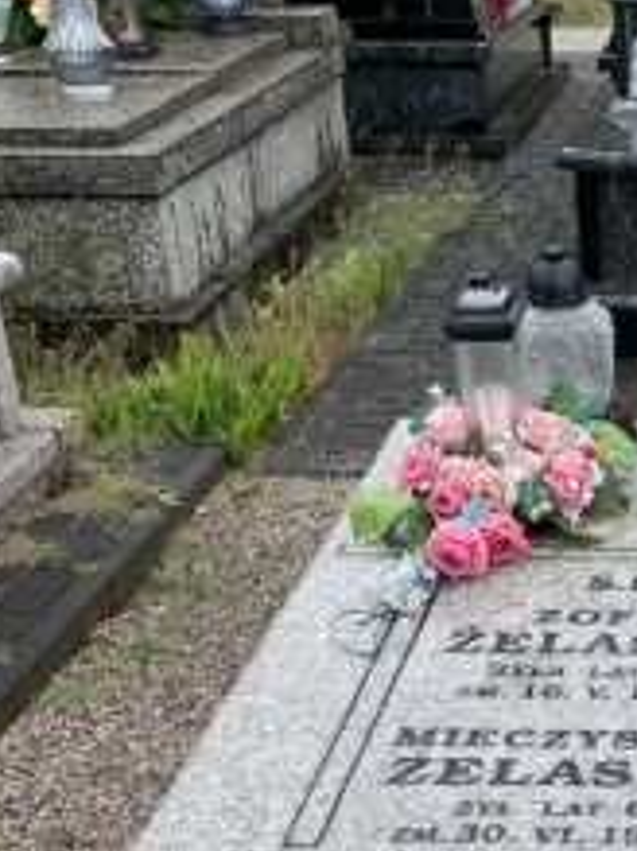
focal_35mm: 76
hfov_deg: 18.0
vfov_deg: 24.8
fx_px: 1867
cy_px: 793
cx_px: 843
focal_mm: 4.25
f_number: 1.8
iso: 25
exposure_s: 1/283
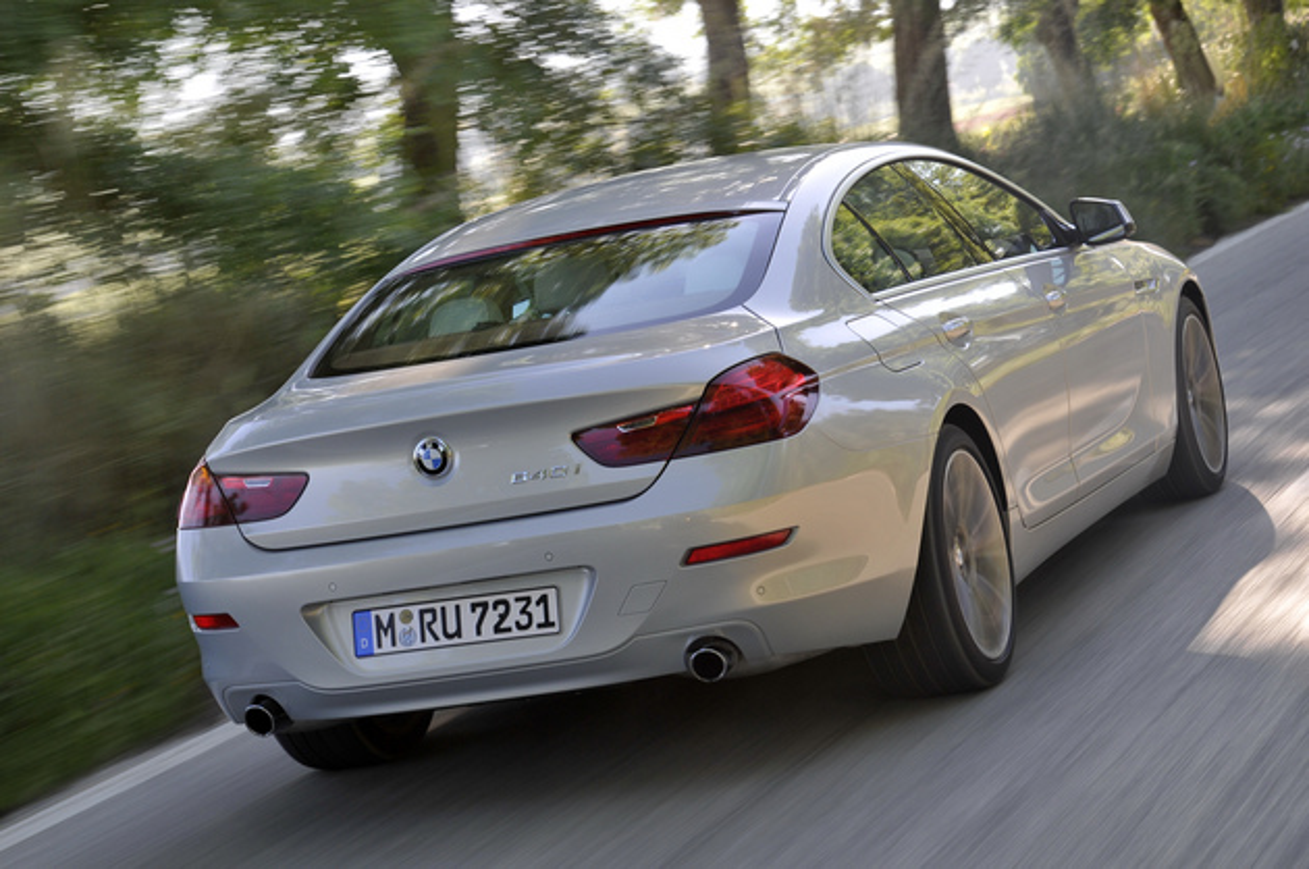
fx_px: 3376
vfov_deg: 14.7
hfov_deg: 21.9
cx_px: 654
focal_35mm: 93
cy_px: 434
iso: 200
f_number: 7.1
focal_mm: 62
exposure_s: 1/30
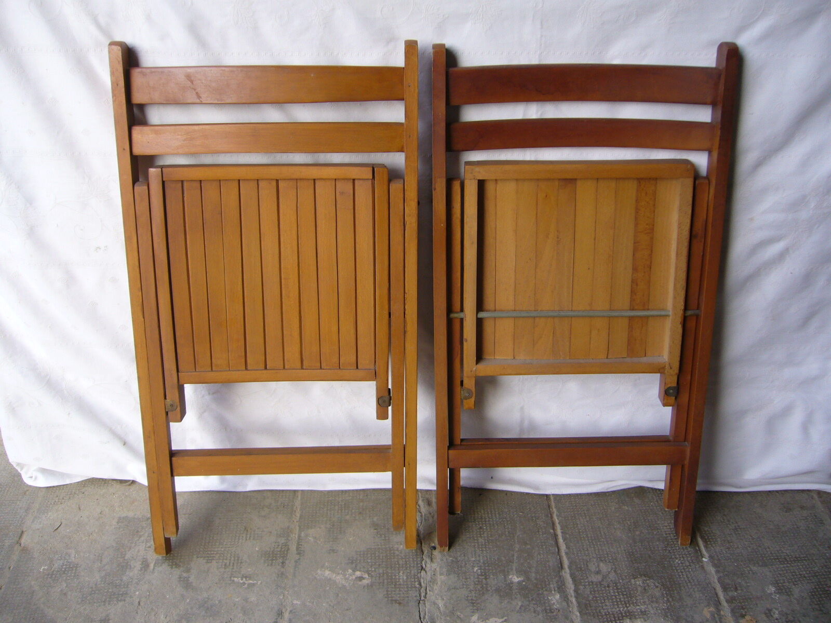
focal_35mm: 35
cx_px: 416
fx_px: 840
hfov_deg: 52.6
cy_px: 312
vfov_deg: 40.7
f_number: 2.8
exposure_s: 1/60
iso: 80
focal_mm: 5.8
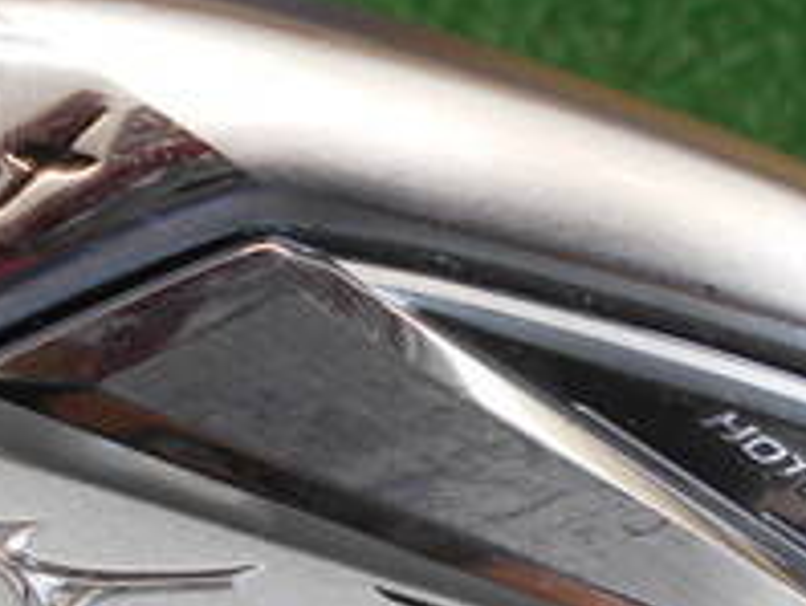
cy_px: 578
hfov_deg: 23.1
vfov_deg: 17.3
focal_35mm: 84
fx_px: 1958
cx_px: 558
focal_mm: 4.6
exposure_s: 1/30
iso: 80
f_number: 3.2
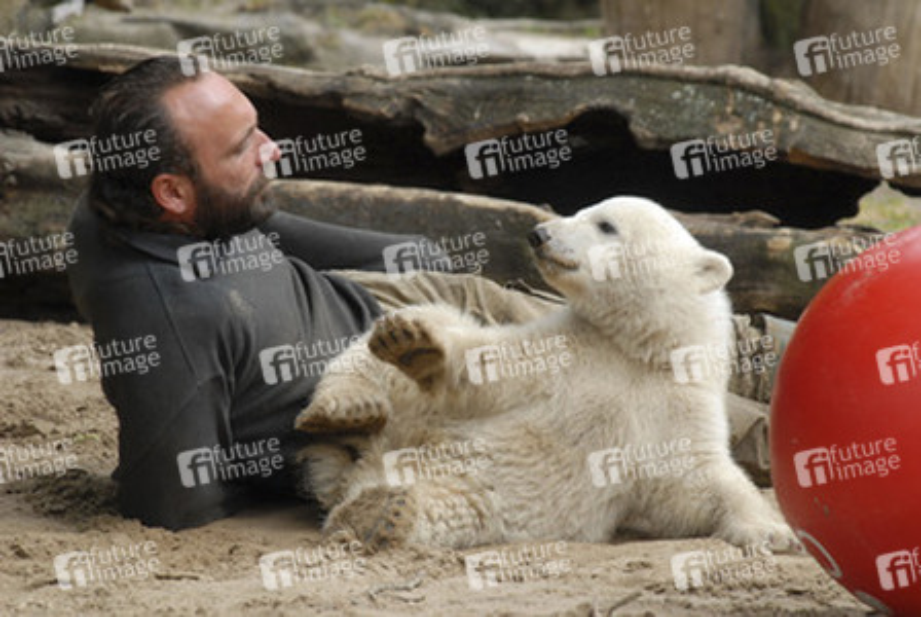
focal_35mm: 300
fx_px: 7685
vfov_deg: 4.6
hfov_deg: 6.9
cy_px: 308
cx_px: 460
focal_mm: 200
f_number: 11
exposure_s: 1/180
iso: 400
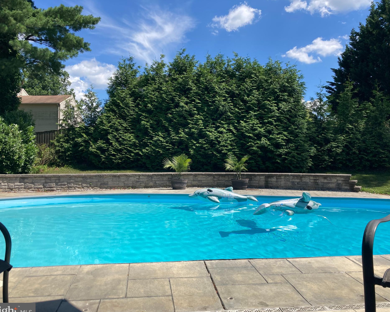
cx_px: 197
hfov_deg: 58.8
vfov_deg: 48.5
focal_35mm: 30
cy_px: 159
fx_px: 346
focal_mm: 3.99
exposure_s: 1/2088
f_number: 1.8
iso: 20
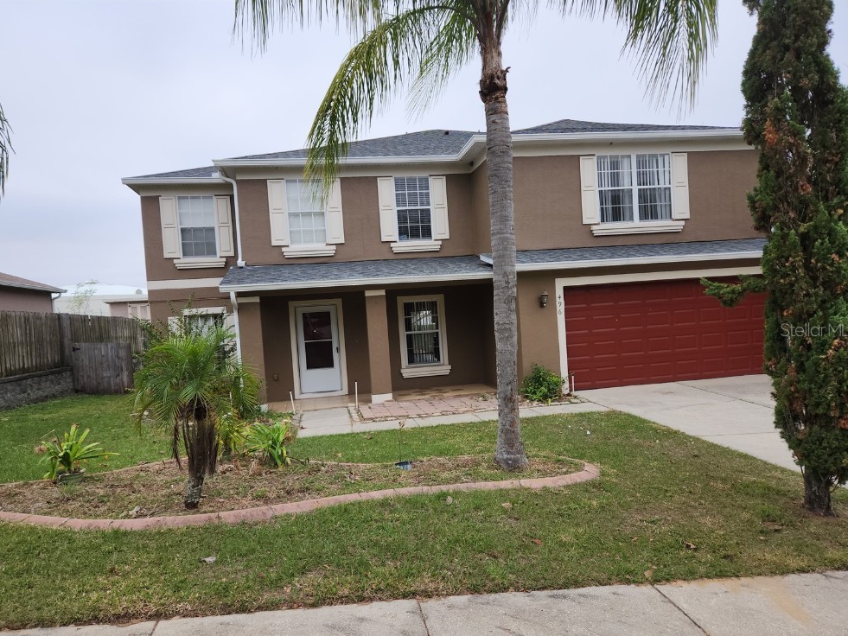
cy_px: 329
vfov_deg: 56.8
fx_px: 588
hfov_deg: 71.6
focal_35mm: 24
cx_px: 419
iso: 20
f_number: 1.8
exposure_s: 1/215
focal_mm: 5.4
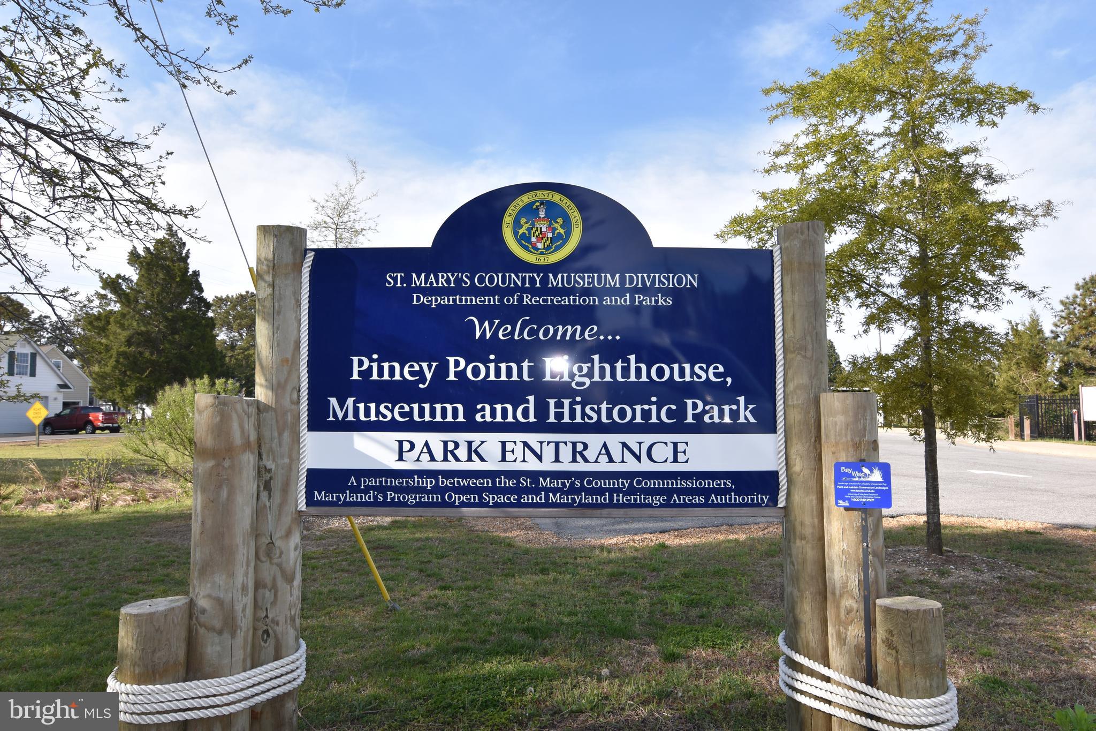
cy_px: 366
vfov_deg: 53.1
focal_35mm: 24
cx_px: 548
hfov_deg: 73.7
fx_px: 731
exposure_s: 1/200
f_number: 8
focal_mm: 16
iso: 100
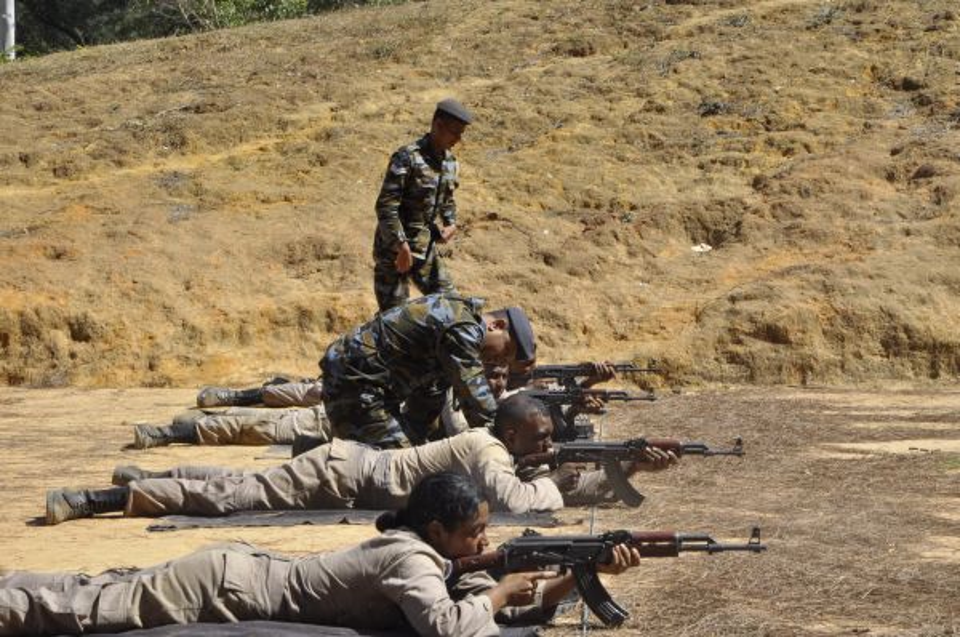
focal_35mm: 105
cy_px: 318
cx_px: 480
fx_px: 2795
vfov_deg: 13.0
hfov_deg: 19.5
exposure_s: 1/125
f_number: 16
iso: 200
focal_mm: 70
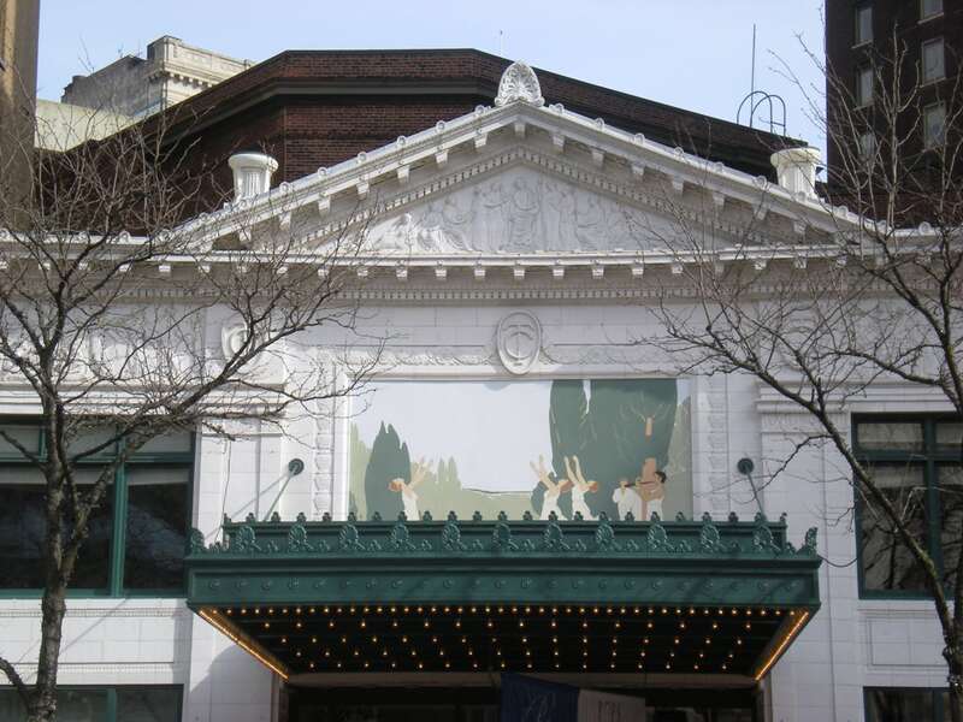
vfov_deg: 19.9
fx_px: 2059
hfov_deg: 26.3
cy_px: 361
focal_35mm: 74
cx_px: 482
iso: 64
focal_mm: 12.3
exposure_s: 1/173
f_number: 6.5
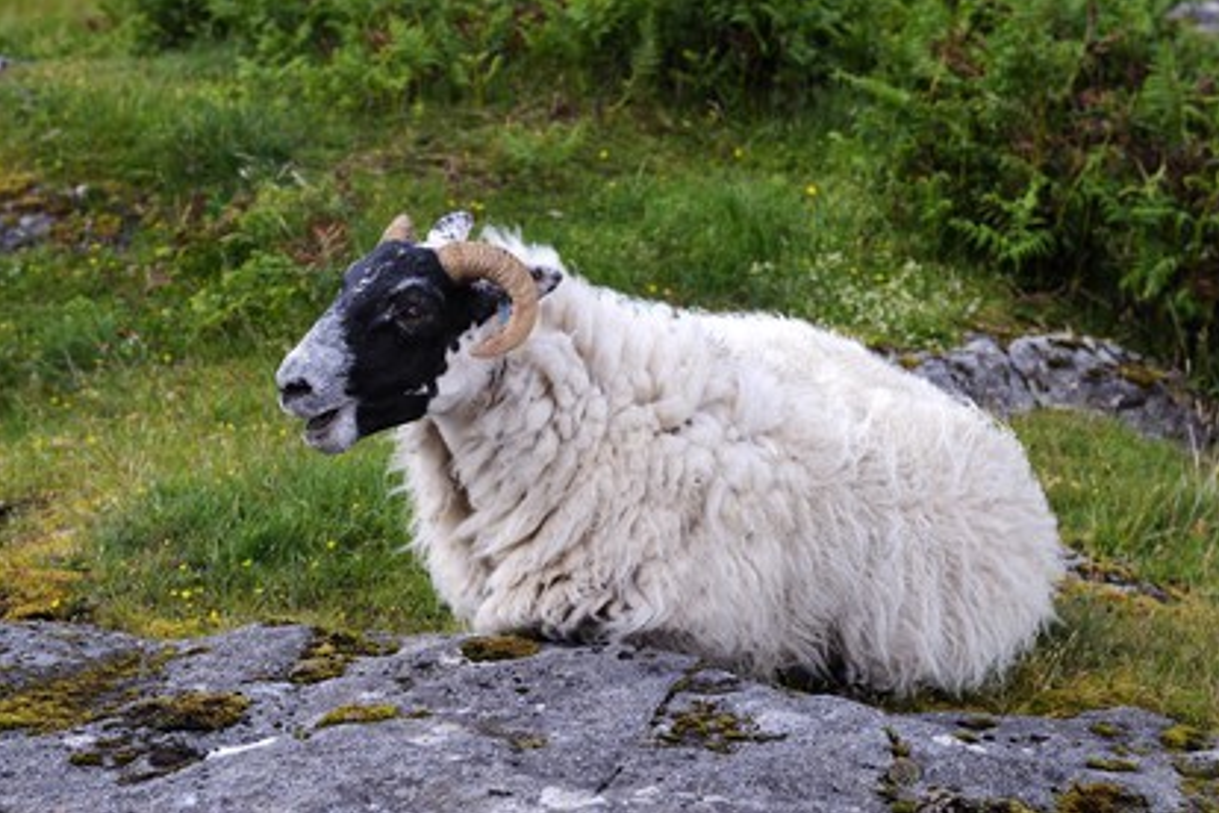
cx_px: 615
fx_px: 2404
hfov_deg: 28.5
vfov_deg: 19.2
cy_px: 406
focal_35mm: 71
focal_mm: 70
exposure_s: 1/640
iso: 400
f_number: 7.1
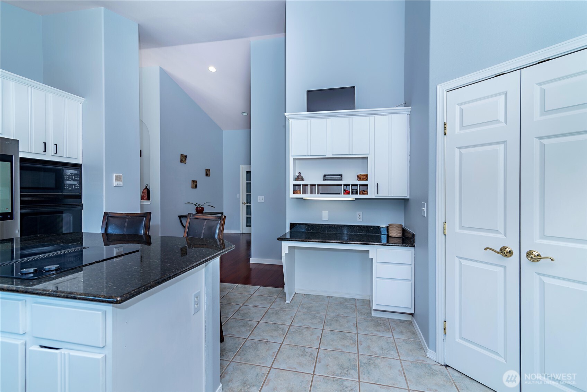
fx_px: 261
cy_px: 196
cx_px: 294
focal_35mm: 16
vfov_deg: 73.8
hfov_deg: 96.7
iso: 200
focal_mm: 16
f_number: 5.6
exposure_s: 1/60
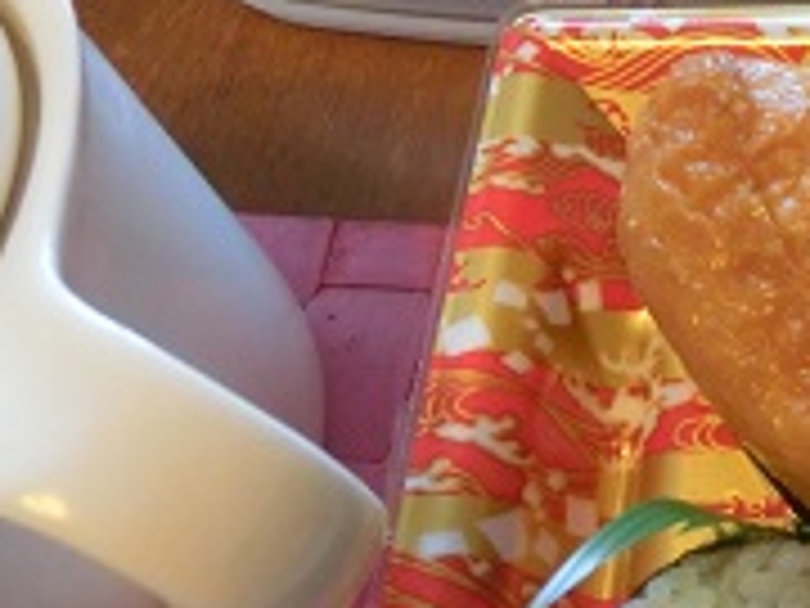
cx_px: 997
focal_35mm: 66
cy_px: -72
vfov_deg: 21.1
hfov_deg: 25.9
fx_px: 1544
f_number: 3.3
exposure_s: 1/125
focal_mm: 4.4
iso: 500
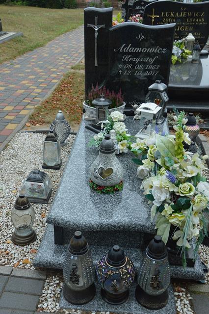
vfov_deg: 51.3
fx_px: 327
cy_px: 157
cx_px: 104
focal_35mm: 38
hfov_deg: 35.5
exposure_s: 1/125
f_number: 5.6
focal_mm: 25
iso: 160
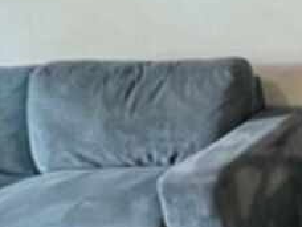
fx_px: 637
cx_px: 654
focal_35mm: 73
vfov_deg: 20.1
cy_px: 88
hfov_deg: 16.8
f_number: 1.8
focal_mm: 1.57
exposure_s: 1/60
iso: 640
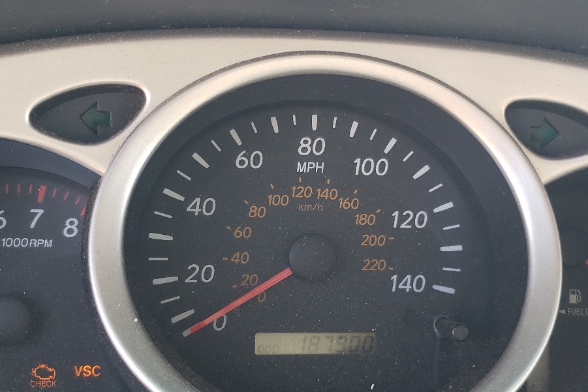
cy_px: 247
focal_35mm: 48
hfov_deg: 41.0
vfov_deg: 28.0
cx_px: 328
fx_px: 784
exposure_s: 1/120
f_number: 1.5
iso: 53
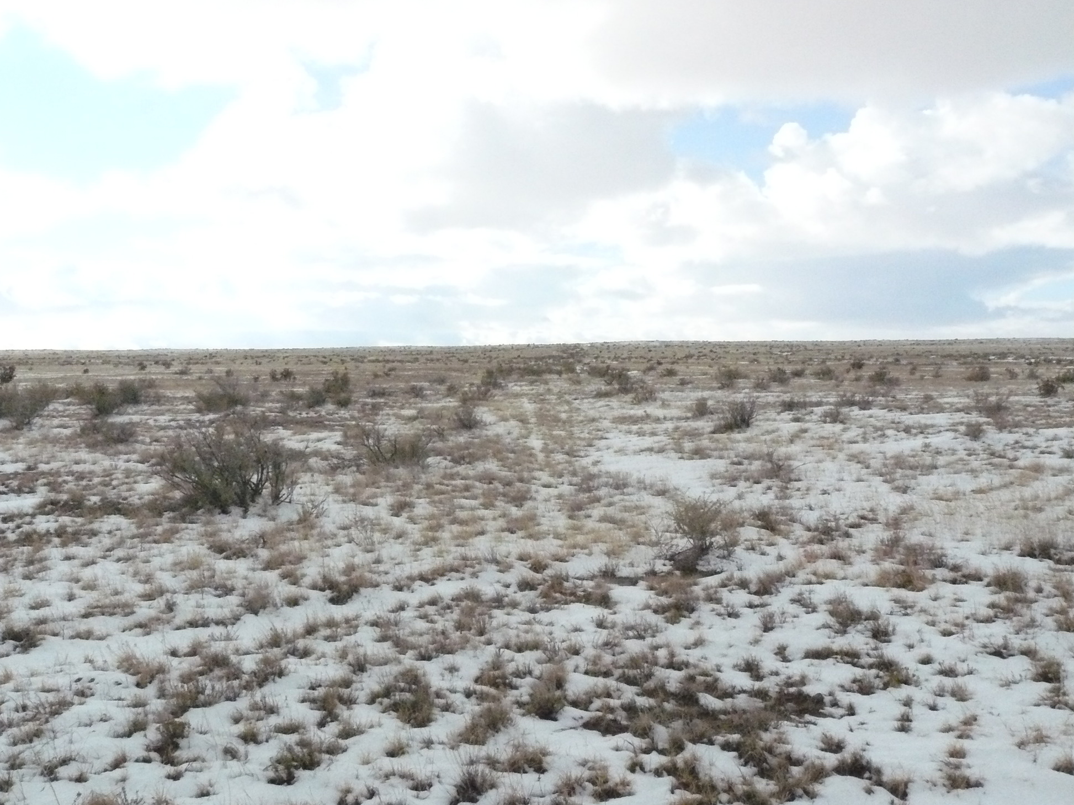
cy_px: 404
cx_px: 526
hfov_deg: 50.1
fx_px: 1148
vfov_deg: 38.7
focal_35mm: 37
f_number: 8
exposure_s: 1/2000
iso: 800
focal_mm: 6
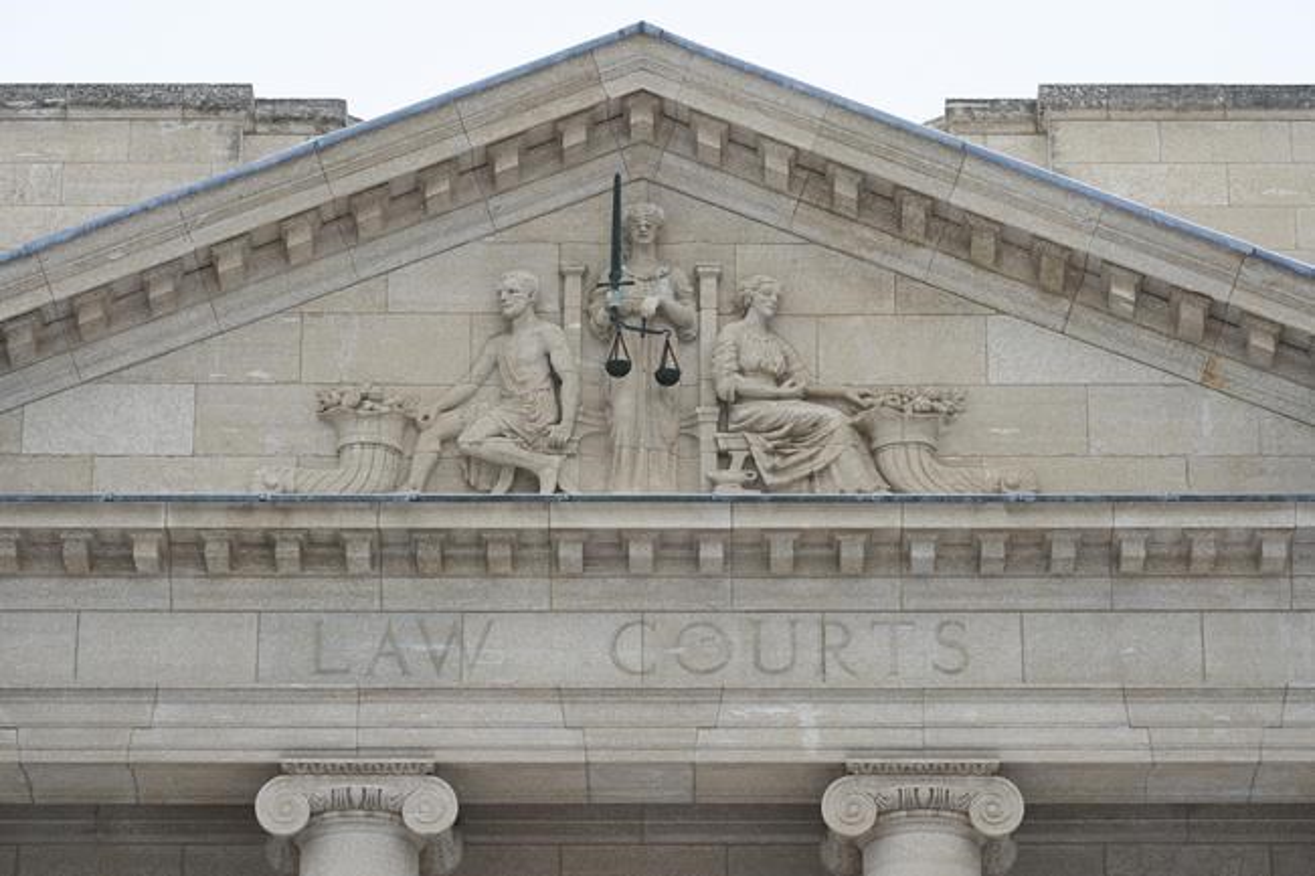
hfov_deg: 14.7
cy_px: 438
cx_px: 658
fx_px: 5112
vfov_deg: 9.8
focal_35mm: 140
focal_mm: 140
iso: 500
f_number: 8
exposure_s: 1/200
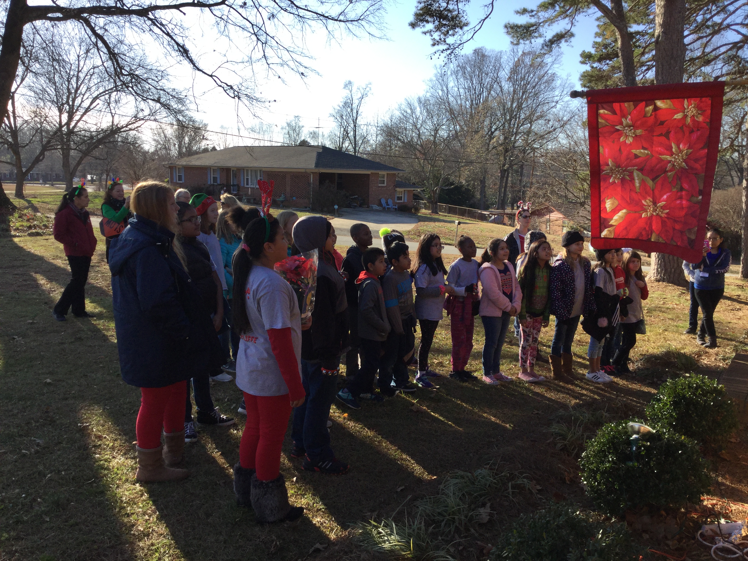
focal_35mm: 31
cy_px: 280
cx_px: 374
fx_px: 670
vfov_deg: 45.4
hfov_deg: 58.4
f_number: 2.4
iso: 25
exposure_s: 1/668
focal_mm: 3.3
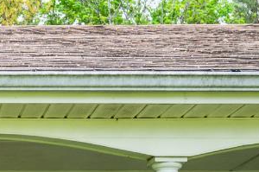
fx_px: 1077
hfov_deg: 12.9
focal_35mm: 150
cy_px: 365
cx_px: -146
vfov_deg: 8.5
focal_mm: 30
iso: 200
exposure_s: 1/200
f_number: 4
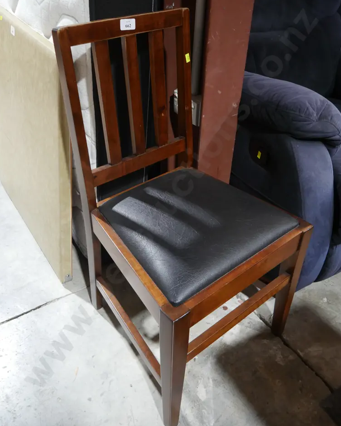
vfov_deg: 55.6
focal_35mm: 32
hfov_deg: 45.8
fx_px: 404
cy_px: 200
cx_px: 171
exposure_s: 1/60
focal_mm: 15
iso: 1000
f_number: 3.6
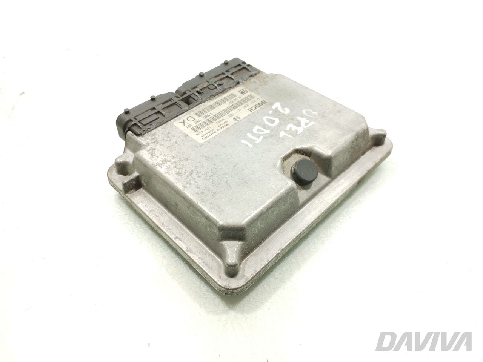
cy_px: 181
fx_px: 363
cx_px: 242
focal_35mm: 26
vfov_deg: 53.1
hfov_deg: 67.3
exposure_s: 1/50
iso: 50
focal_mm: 4.75
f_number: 1.8
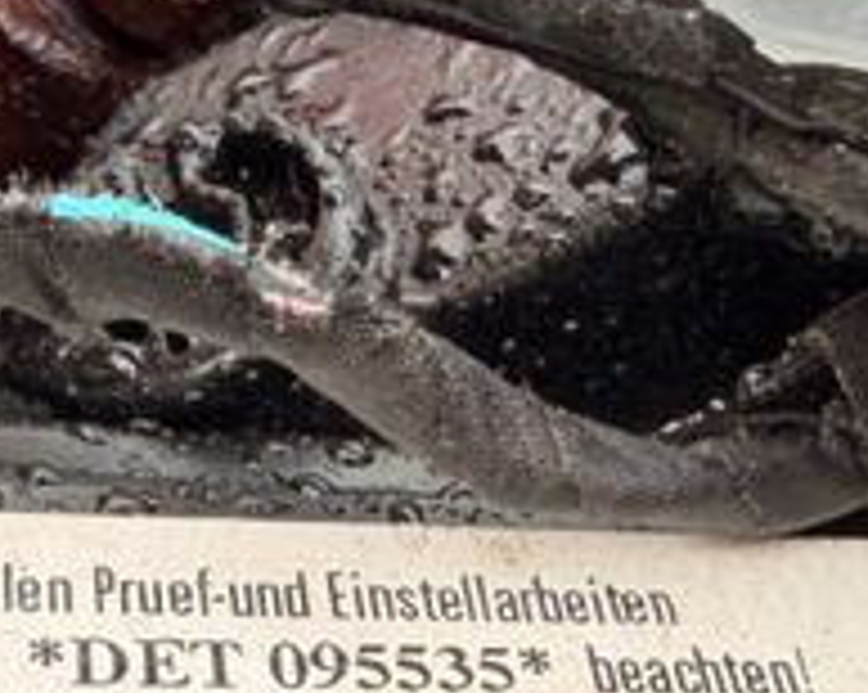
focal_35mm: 73
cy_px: 662
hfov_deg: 26.0
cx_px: 310
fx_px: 1873
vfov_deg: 20.4
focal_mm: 2.22
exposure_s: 1/121
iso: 64
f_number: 2.2
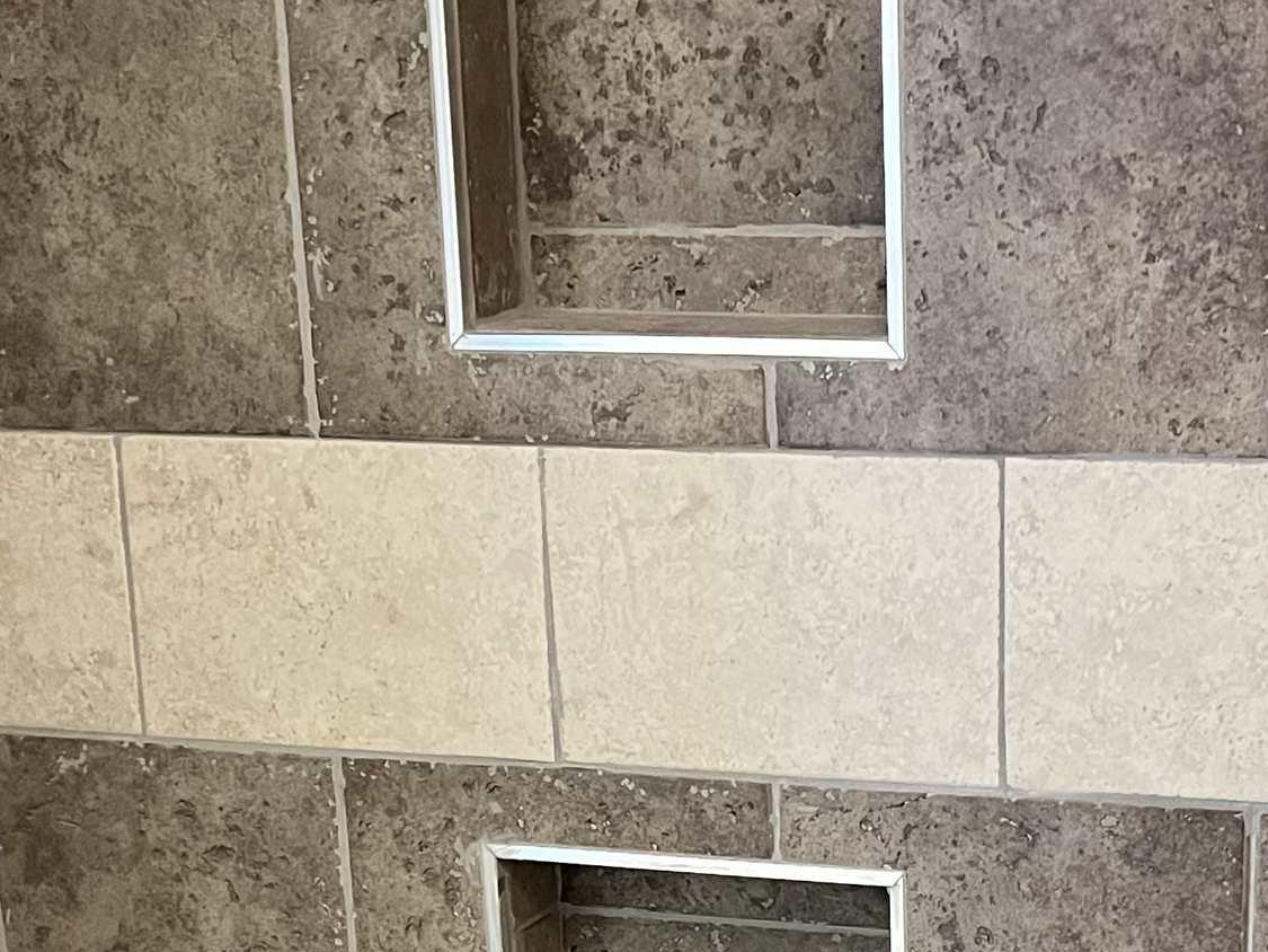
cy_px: 973
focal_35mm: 71
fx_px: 2601
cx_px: 893
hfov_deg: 27.2
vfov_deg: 20.0
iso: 500
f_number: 1.5
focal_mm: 5.7
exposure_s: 1/40
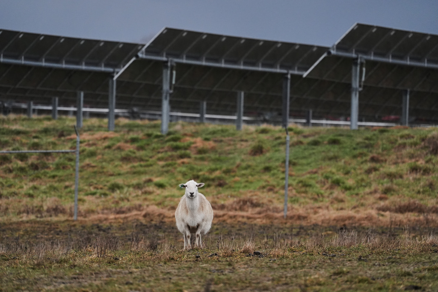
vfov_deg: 3.9
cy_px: 146
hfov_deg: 5.8
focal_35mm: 356
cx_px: 219
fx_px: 4330
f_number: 5.6
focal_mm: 356
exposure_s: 1/4000
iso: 3200
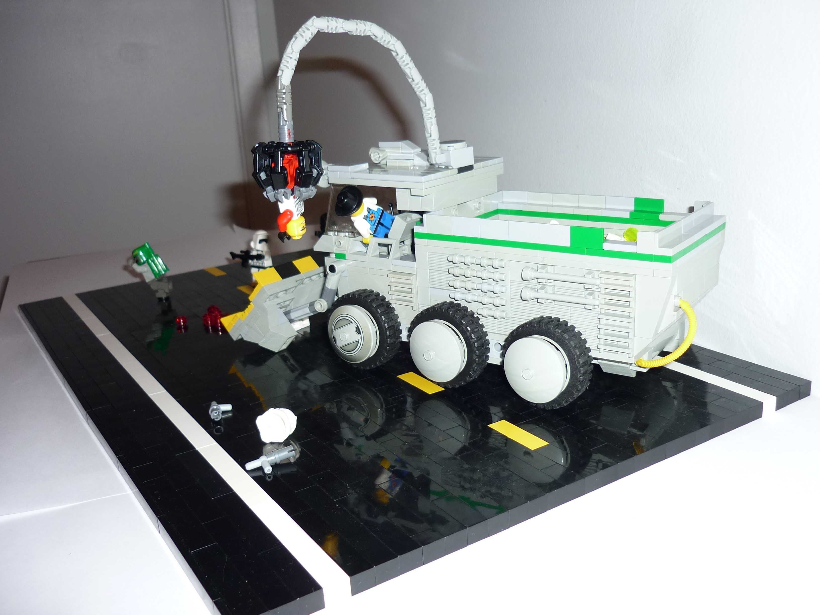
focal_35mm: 33
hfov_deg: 55.4
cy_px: 308
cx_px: 410
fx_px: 782
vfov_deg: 42.9
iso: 100
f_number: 2.8
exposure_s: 1/30
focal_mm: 5.5
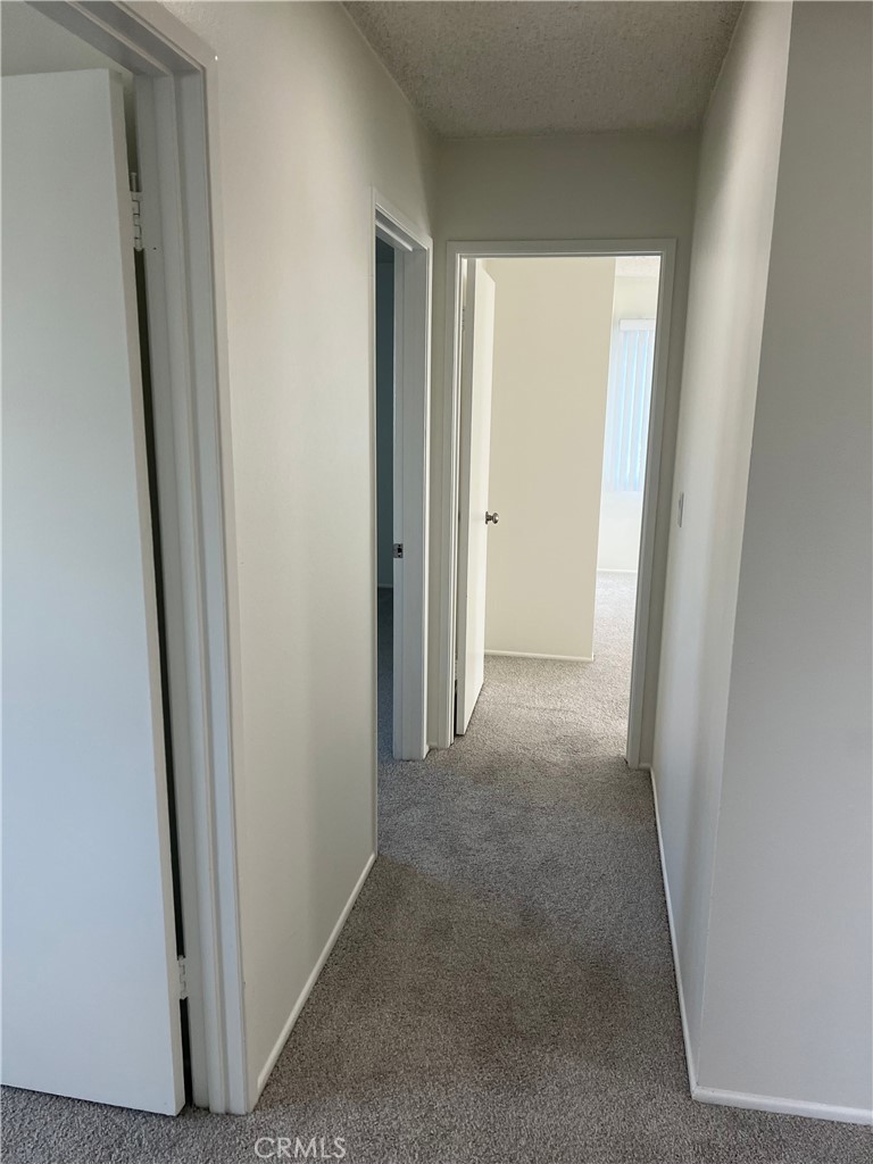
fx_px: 874
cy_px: 582
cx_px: 436
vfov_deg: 67.3
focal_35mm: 26
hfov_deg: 53.1
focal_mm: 5.7
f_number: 1.5
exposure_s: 1/120
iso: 100
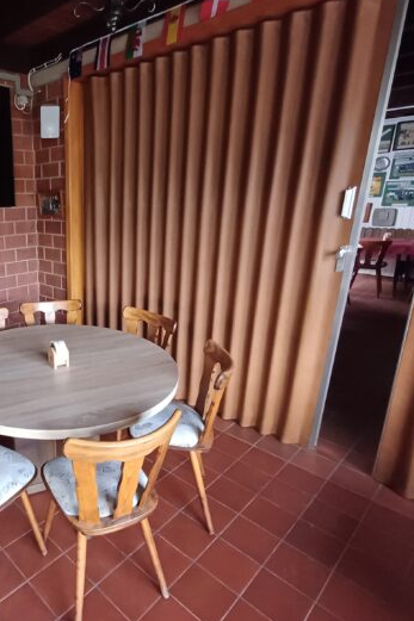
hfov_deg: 50.2
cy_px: 308
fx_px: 397
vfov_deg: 76.1
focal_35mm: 23
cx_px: 58
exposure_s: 1/20
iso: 500
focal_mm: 1.64
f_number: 2.2
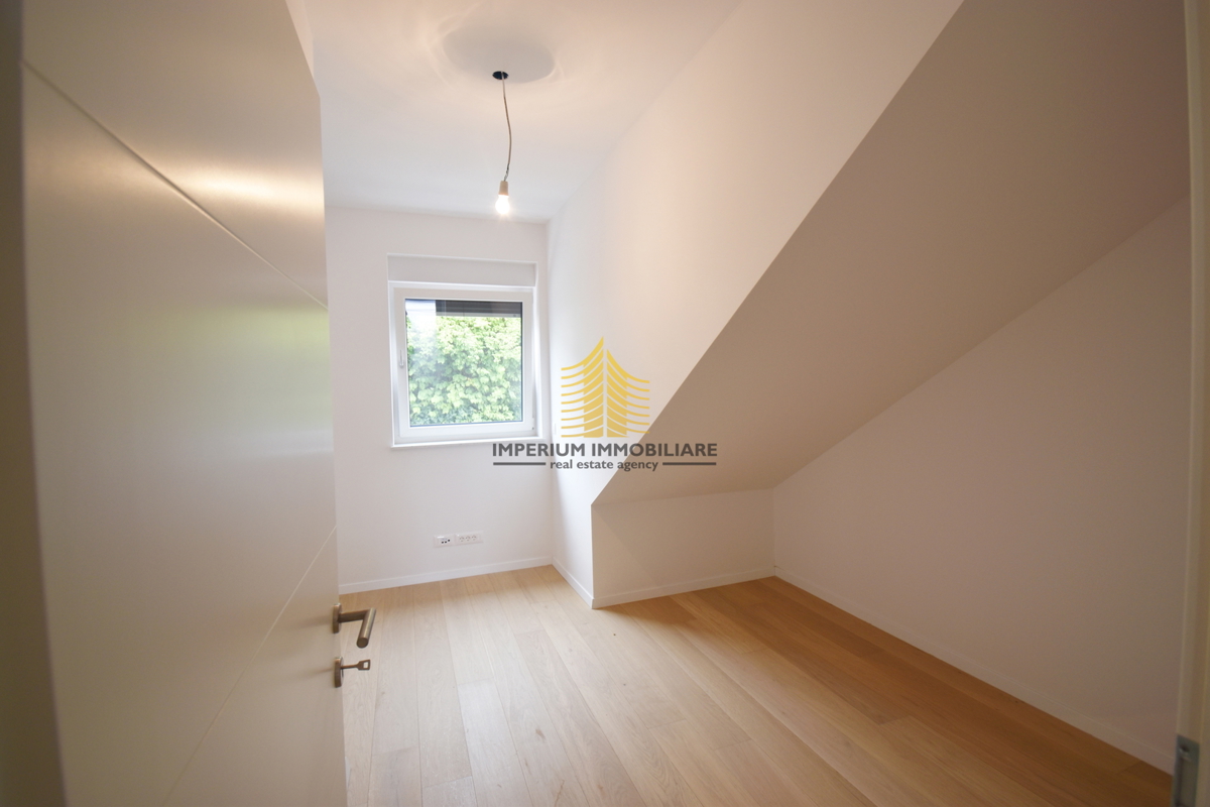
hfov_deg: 100.4
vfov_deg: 77.3
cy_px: 404
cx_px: 605
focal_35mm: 15
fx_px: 504
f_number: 4.5
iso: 100
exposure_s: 1/40
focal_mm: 10
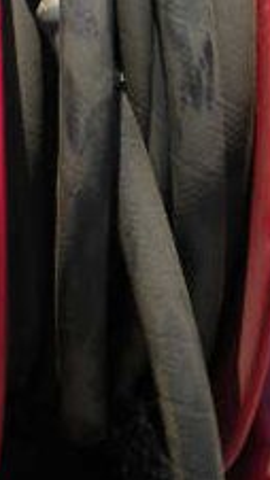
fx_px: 1401
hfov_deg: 11.0
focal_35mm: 110
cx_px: 51
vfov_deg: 19.2
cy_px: 89
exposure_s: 1/347
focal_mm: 6.3
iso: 64
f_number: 4.6
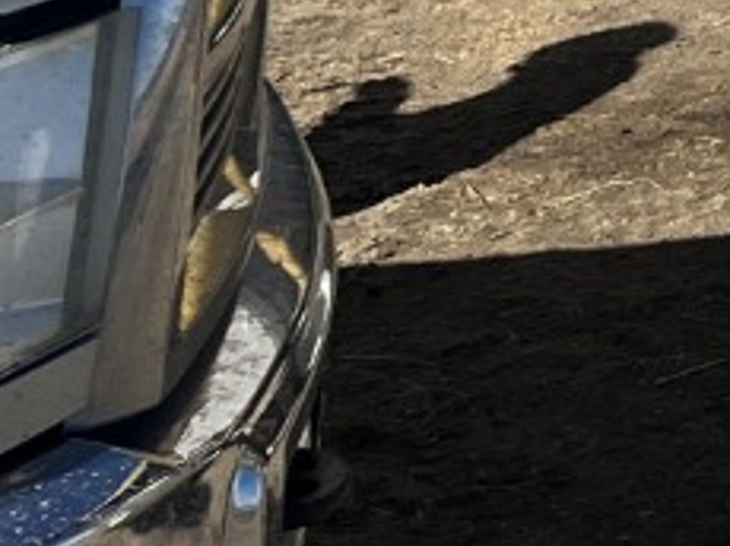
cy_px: -1038
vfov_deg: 7.9
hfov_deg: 9.9
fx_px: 3434
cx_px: 2025
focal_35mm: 163
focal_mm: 5.1
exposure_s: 1/4854
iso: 50
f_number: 1.6
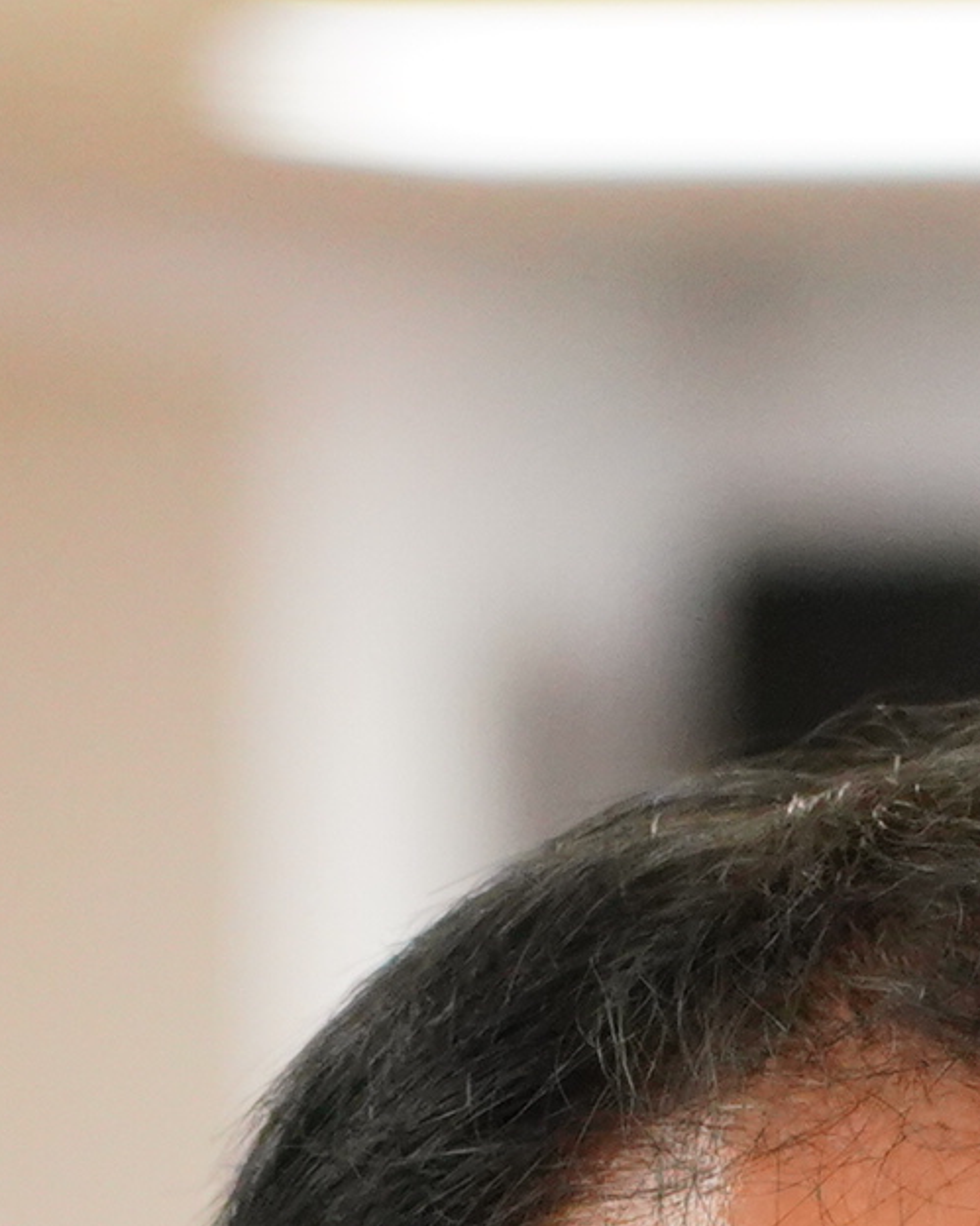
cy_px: 2662
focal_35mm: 816
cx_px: 837
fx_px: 29592
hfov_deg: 1.9
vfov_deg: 2.4
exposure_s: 1/200
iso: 1600
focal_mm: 105
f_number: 4
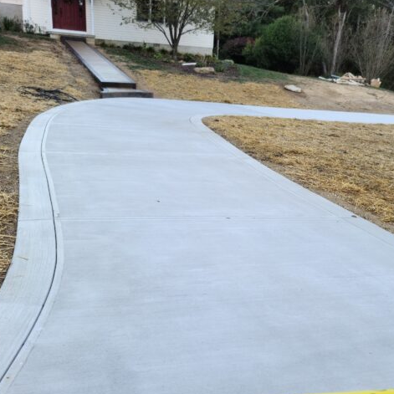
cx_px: 215
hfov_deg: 46.0
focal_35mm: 36
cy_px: 197
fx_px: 464
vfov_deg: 46.0
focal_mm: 7
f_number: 1.8
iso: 16
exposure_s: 1/119
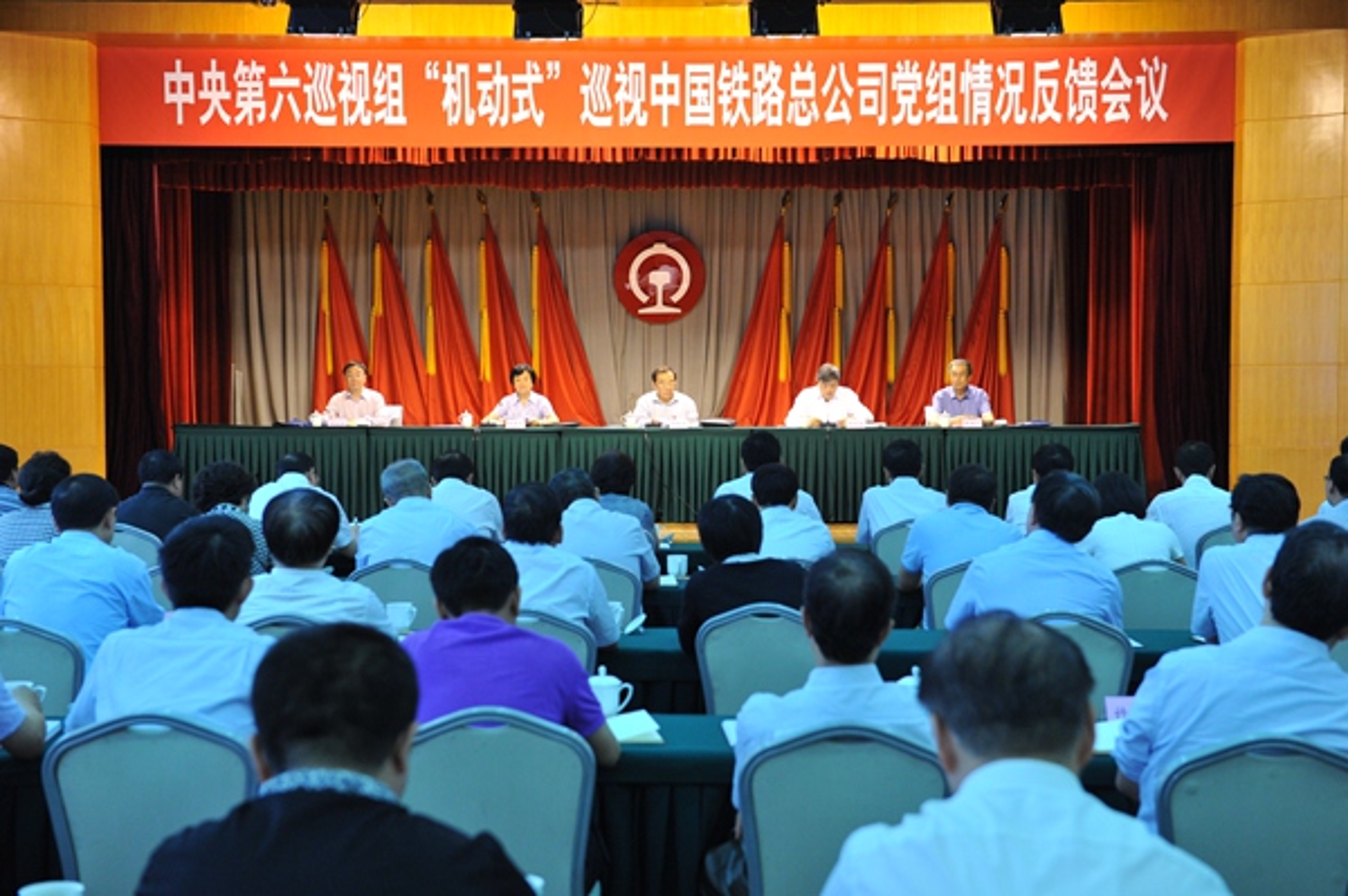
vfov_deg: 25.9
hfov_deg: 38.2
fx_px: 1945
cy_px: 448
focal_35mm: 52
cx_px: 674
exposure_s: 1/160
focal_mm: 52
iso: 3200
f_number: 5
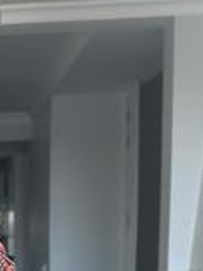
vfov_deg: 12.4
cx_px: -78
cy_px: 408
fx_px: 1189
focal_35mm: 152
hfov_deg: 9.5
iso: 125
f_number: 1.78
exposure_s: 1/108
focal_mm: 6.86
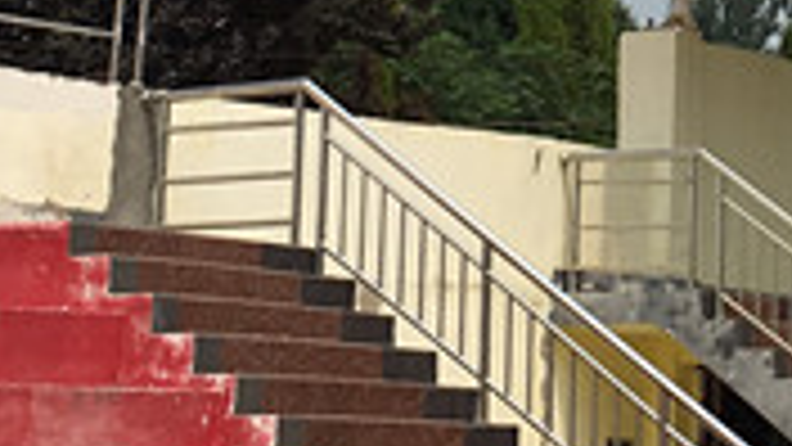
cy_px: -428
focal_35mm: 144
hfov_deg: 14.7
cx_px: 796
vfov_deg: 8.1
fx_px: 3024
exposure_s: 1/3205
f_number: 2.2
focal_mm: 4.15
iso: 25
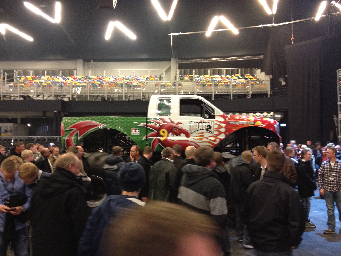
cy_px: 128
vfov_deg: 40.7
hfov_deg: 52.6
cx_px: 170
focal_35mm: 35
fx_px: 345
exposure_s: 1/20
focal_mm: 4.28
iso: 320
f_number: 2.4
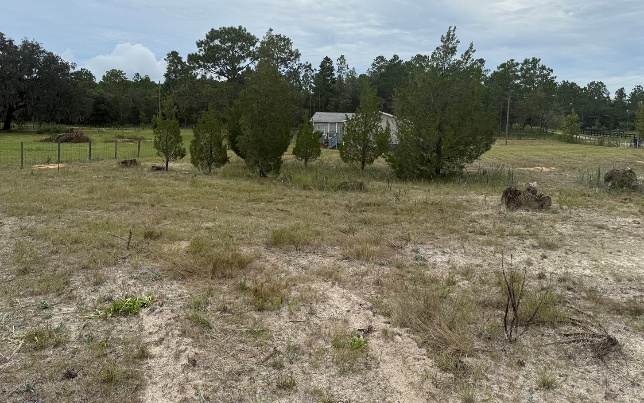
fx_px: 491
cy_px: 144
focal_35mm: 28
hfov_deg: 66.4
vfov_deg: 44.1
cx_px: 300
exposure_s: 1/2232
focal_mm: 6.76
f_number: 1.78
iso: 80
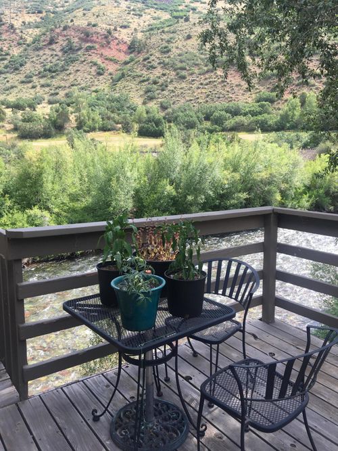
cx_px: 169
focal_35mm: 29
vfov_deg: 61.7
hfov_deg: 48.2
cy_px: 226
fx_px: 378
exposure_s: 1/418
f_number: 2.2
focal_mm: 4.15
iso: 25
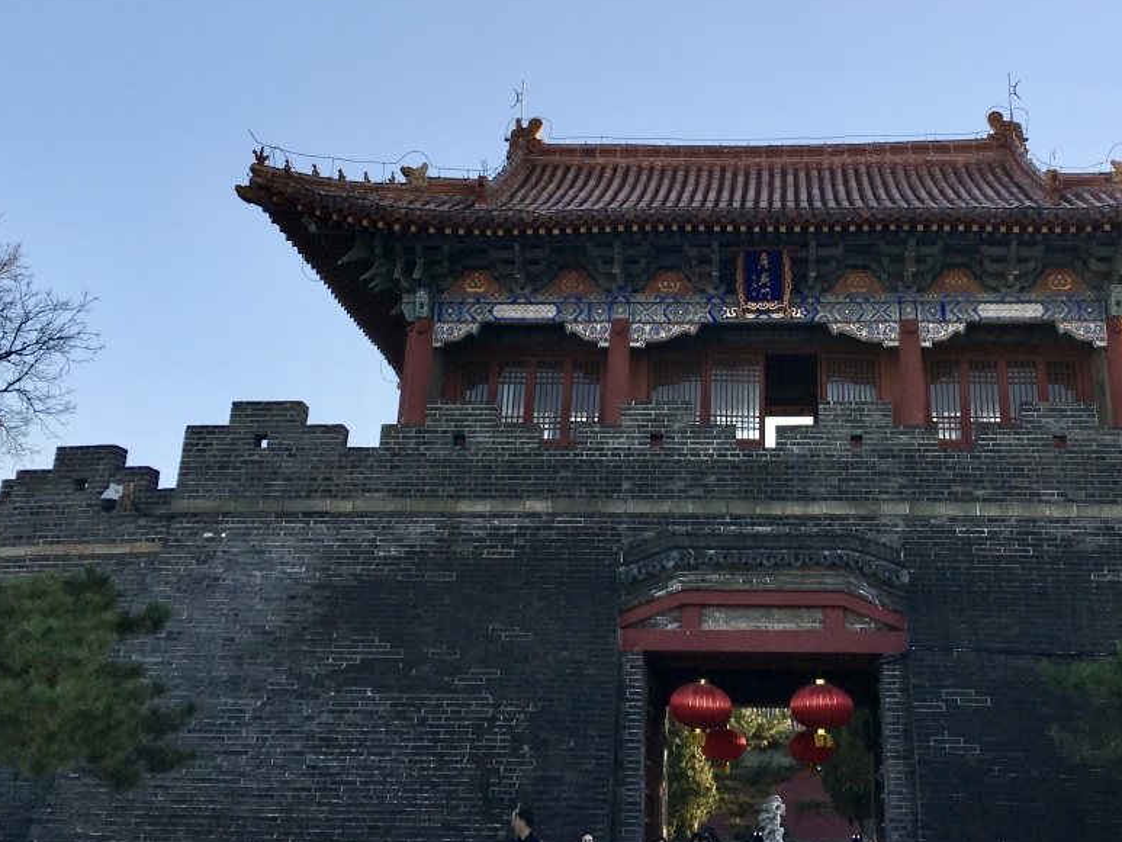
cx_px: 694
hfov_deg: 41.8
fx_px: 1459
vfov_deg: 31.7
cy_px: 225
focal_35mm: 45
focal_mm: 4.15
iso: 25
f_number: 2.2
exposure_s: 1/569
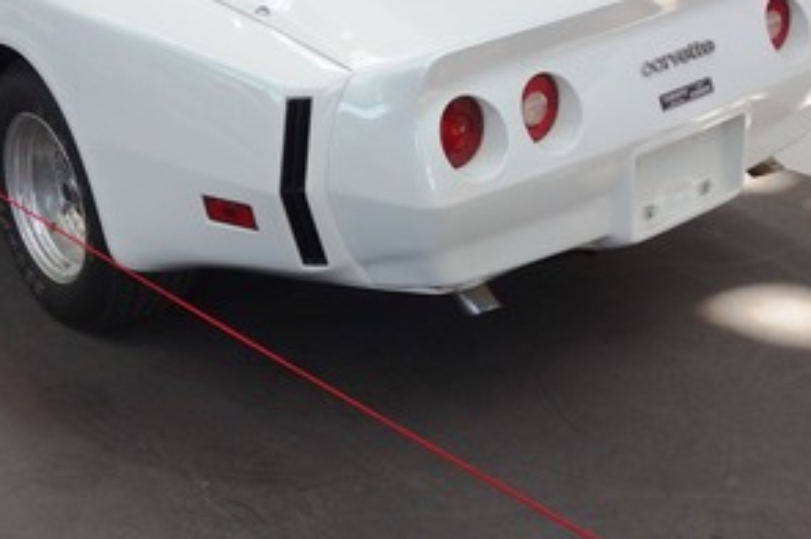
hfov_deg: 34.6
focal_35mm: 57
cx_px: 242
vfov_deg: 23.3
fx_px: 1283
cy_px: 80
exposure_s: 1/100
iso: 125
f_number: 2.8
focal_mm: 10.4
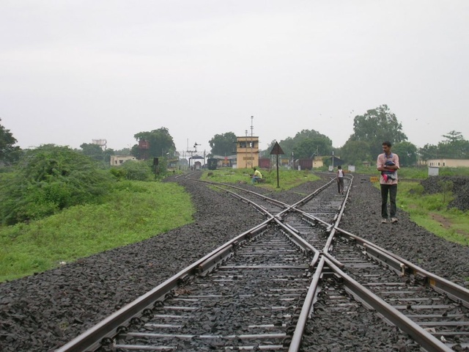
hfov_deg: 20.0
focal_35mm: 98
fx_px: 1328
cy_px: 176
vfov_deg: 15.1
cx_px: 234
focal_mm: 14.9
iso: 50
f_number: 4.6
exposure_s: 1/31.7
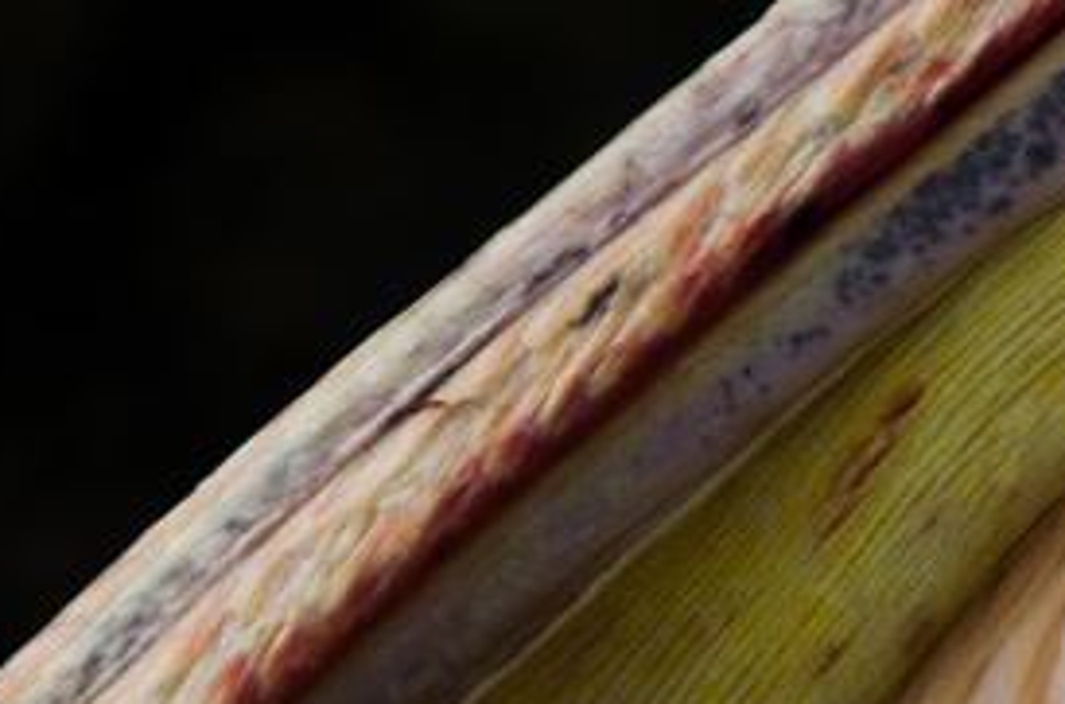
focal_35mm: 1919
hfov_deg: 1.1
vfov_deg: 0.7
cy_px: 309
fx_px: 56607
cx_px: 1543
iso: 500
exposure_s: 1/1600
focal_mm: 250
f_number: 5.6
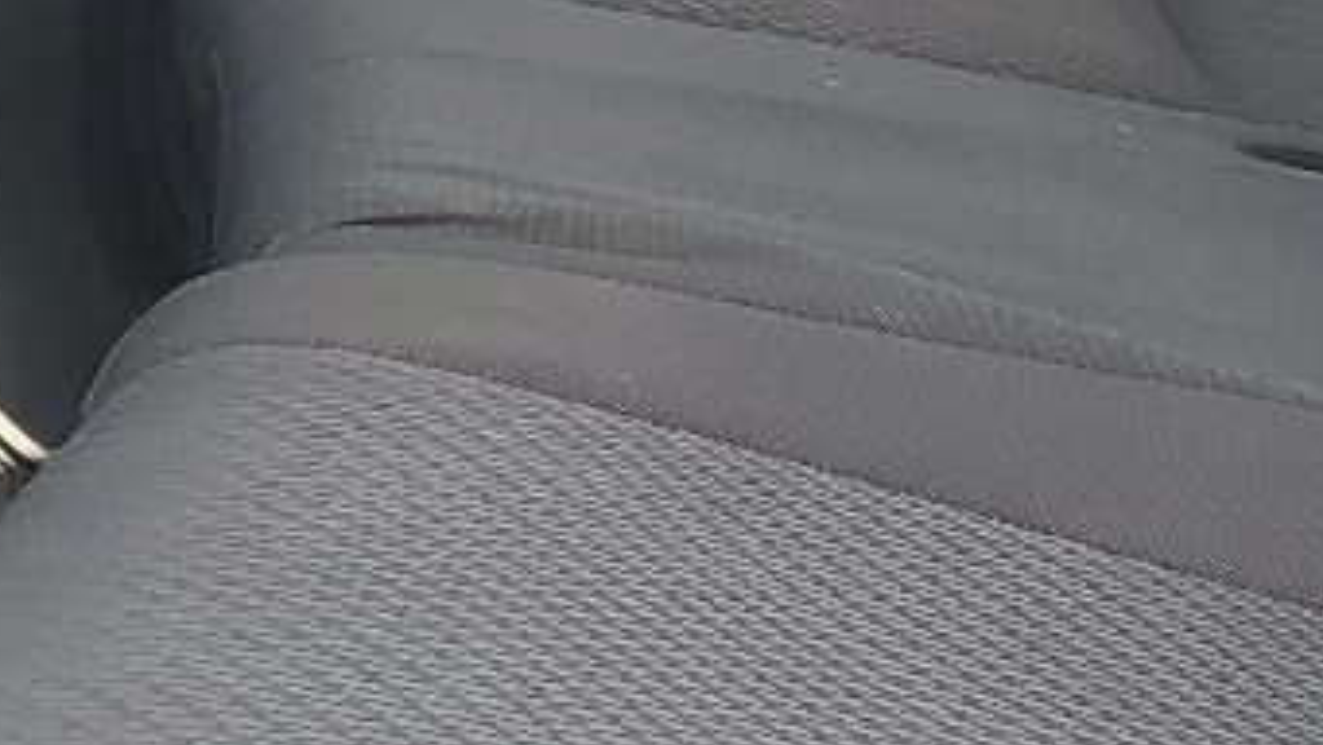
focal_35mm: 133
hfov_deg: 15.8
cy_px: 58
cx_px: 1304
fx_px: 4667
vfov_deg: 9.1
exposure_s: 1/333
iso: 50
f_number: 1.5
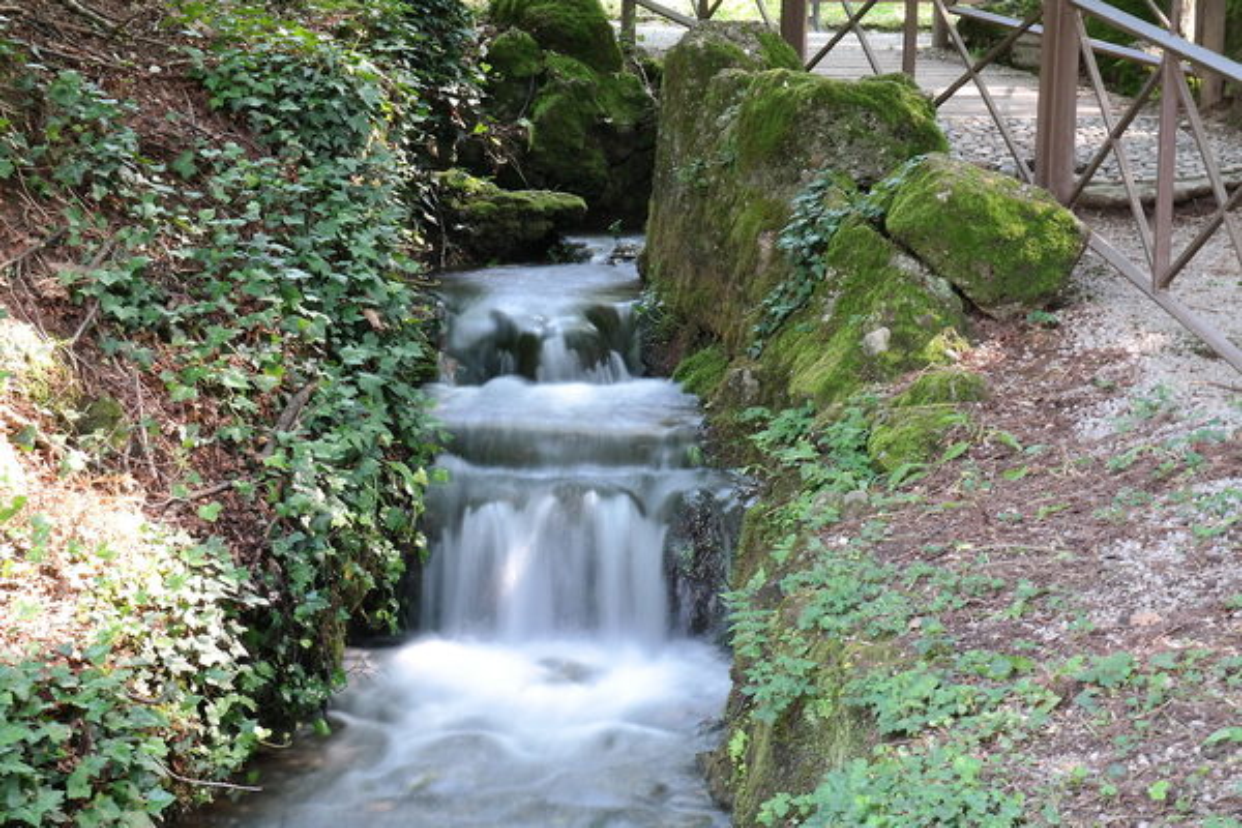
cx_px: 621
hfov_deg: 24.2
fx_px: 2898
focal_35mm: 84
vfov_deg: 16.3
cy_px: 414
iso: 400
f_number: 22
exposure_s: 1.3
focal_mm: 55
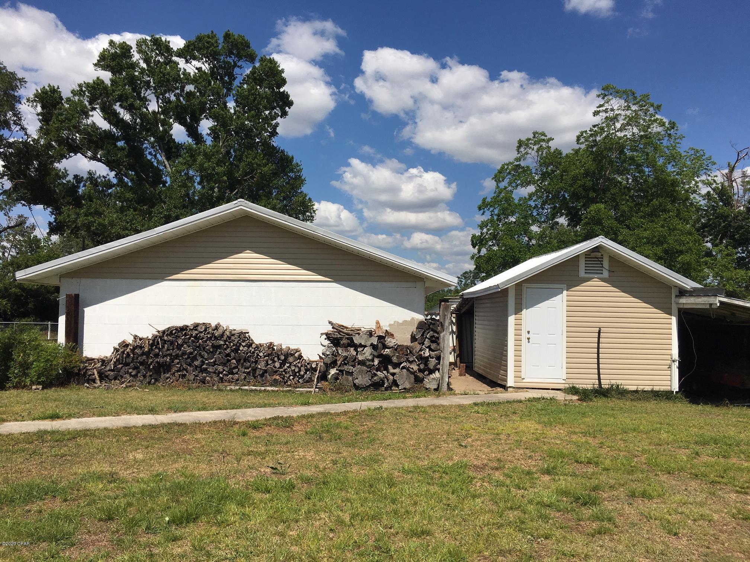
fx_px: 628
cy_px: 281
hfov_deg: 61.7
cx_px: 375
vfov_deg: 48.2
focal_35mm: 29
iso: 25
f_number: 2.2
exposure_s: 1/3344
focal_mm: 4.15
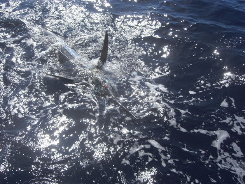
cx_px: 122
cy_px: 92
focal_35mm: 38
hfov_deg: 49.0
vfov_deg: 37.7
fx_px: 269
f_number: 8
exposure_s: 1/250
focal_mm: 7.9
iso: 80
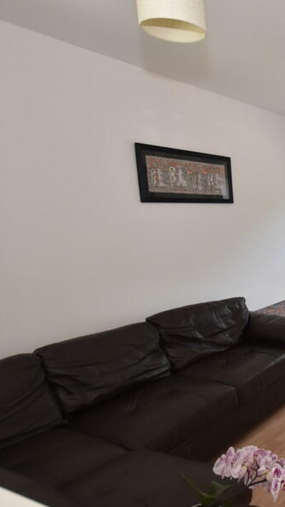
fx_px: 363
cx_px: 402
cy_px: 275
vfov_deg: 69.7
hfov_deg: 30.0
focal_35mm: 27
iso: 800
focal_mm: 10
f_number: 5
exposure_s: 1/100
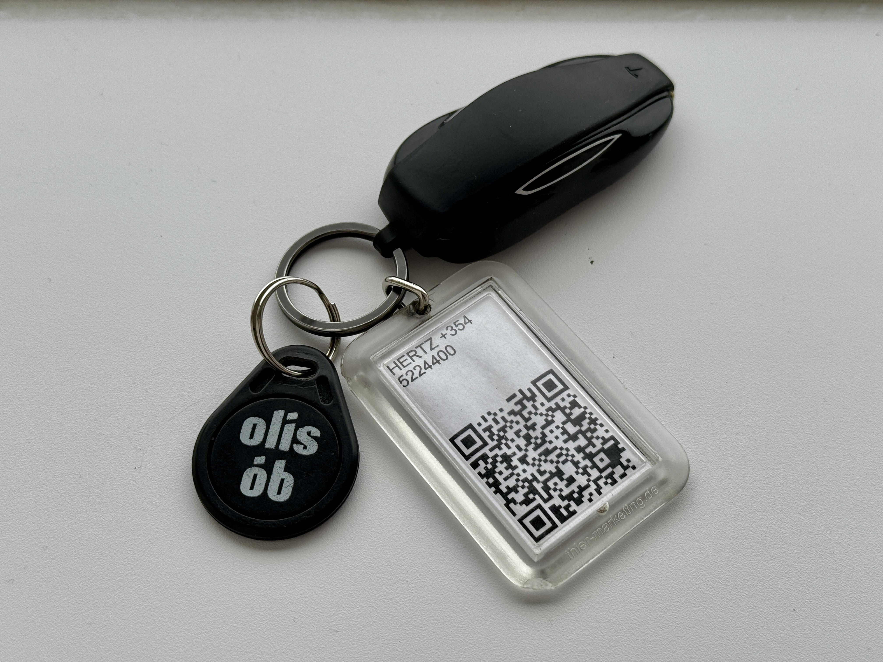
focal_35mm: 48
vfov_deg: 30.3
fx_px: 1224
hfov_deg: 39.7
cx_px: 442
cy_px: 331
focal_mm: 6.76
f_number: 1.78
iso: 64
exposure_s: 1/270
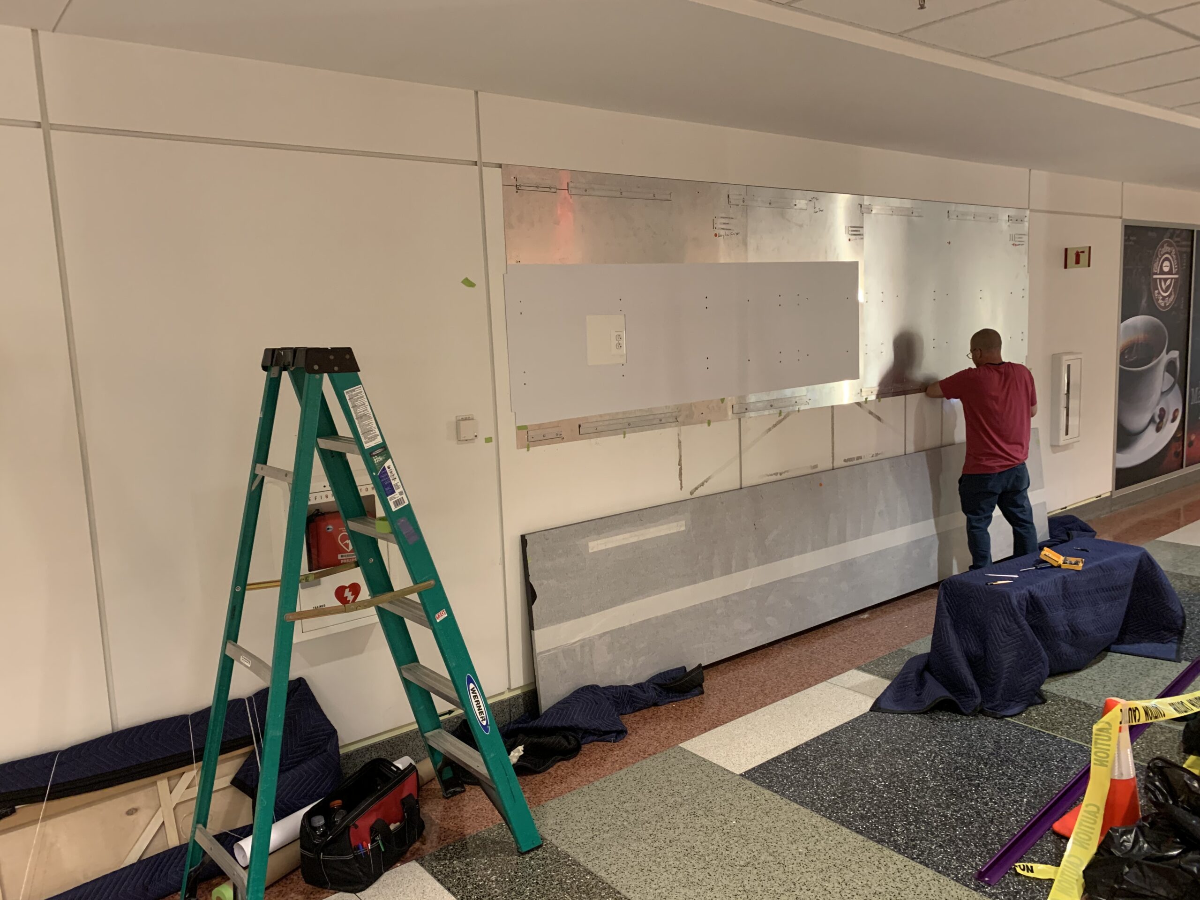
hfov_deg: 67.3
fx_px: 901
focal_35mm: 26
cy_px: 450
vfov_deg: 53.1
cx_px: 600
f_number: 1.8
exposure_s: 1/50
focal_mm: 4.25
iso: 400
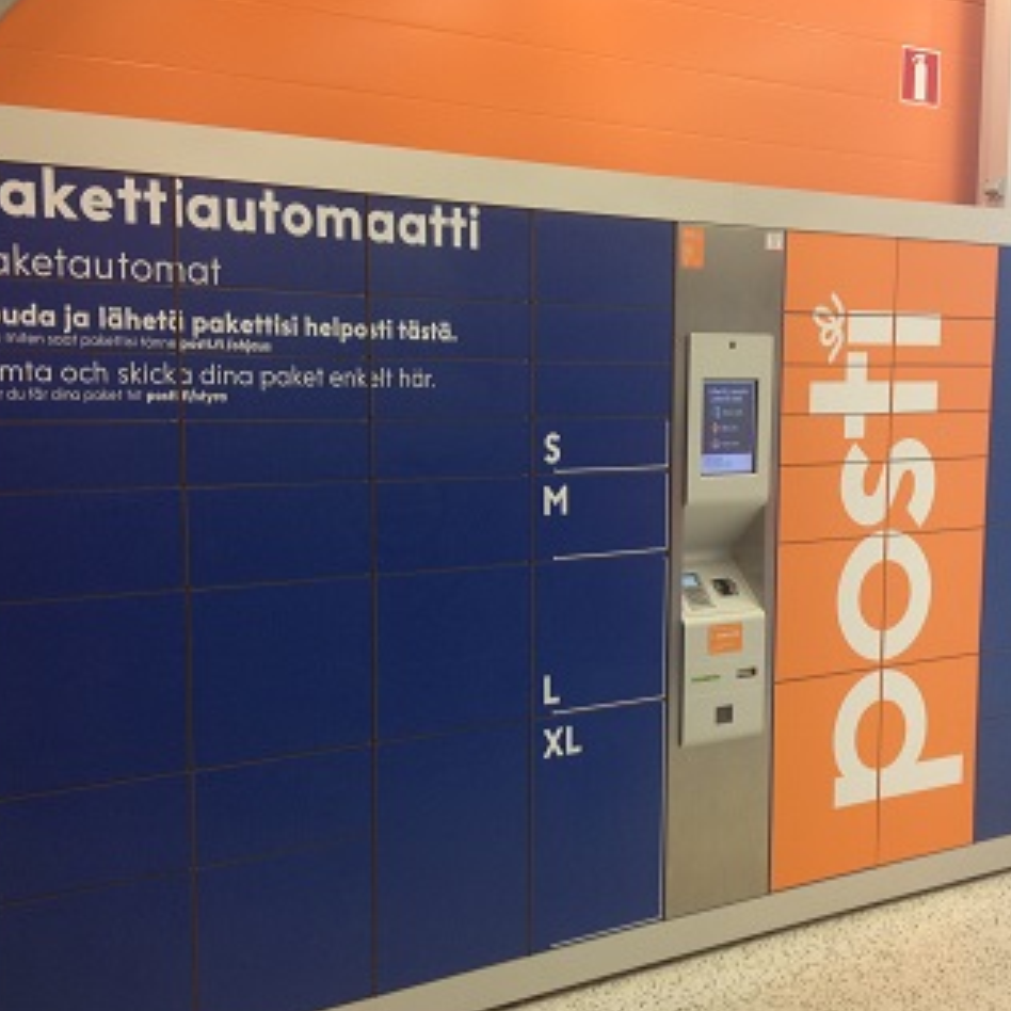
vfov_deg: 34.6
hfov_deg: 34.6
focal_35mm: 49
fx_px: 1619
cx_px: 601
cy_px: 571
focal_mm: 4.28
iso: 50
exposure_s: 1/40
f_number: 2.4
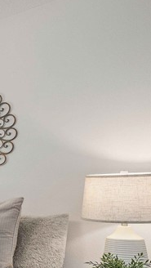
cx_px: -223
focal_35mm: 52
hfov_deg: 14.2
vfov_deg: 37.0
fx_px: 369
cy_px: 246
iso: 250
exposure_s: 1/8
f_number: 7.1
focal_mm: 15
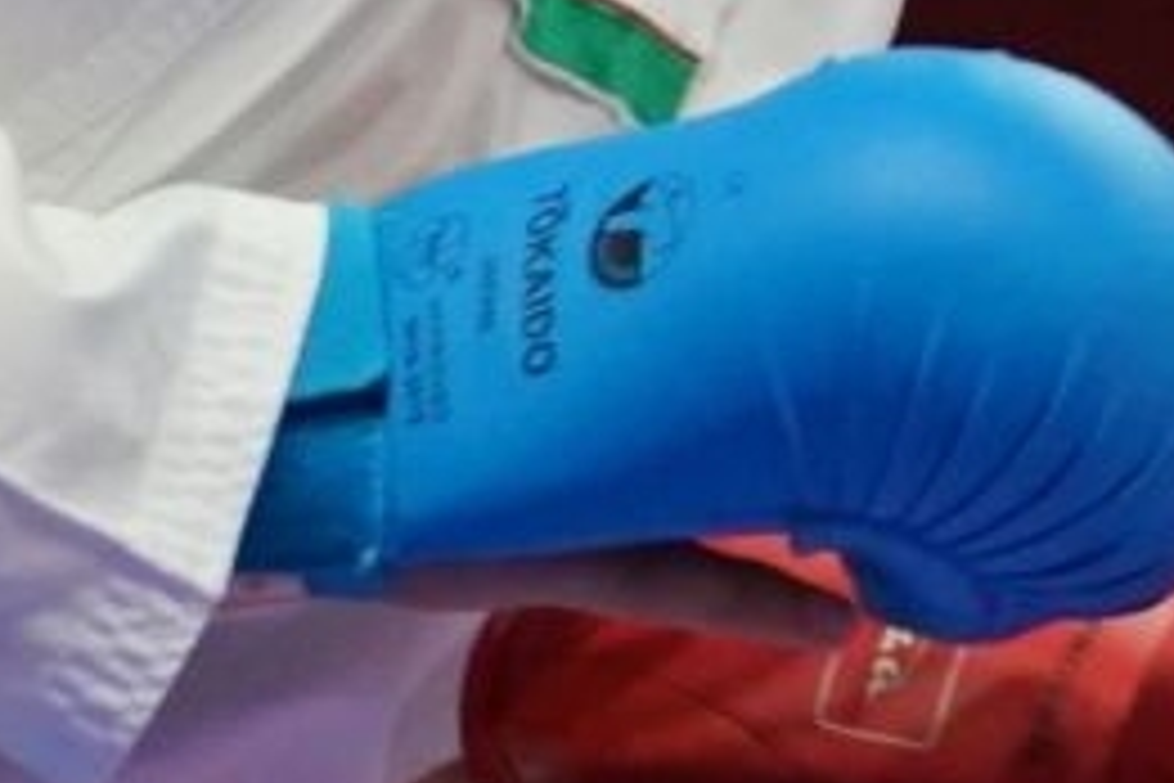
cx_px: 2344
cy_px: -621
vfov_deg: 0.6
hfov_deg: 0.8
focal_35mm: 2466
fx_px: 80413
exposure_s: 1/1000
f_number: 4
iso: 2500
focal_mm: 238
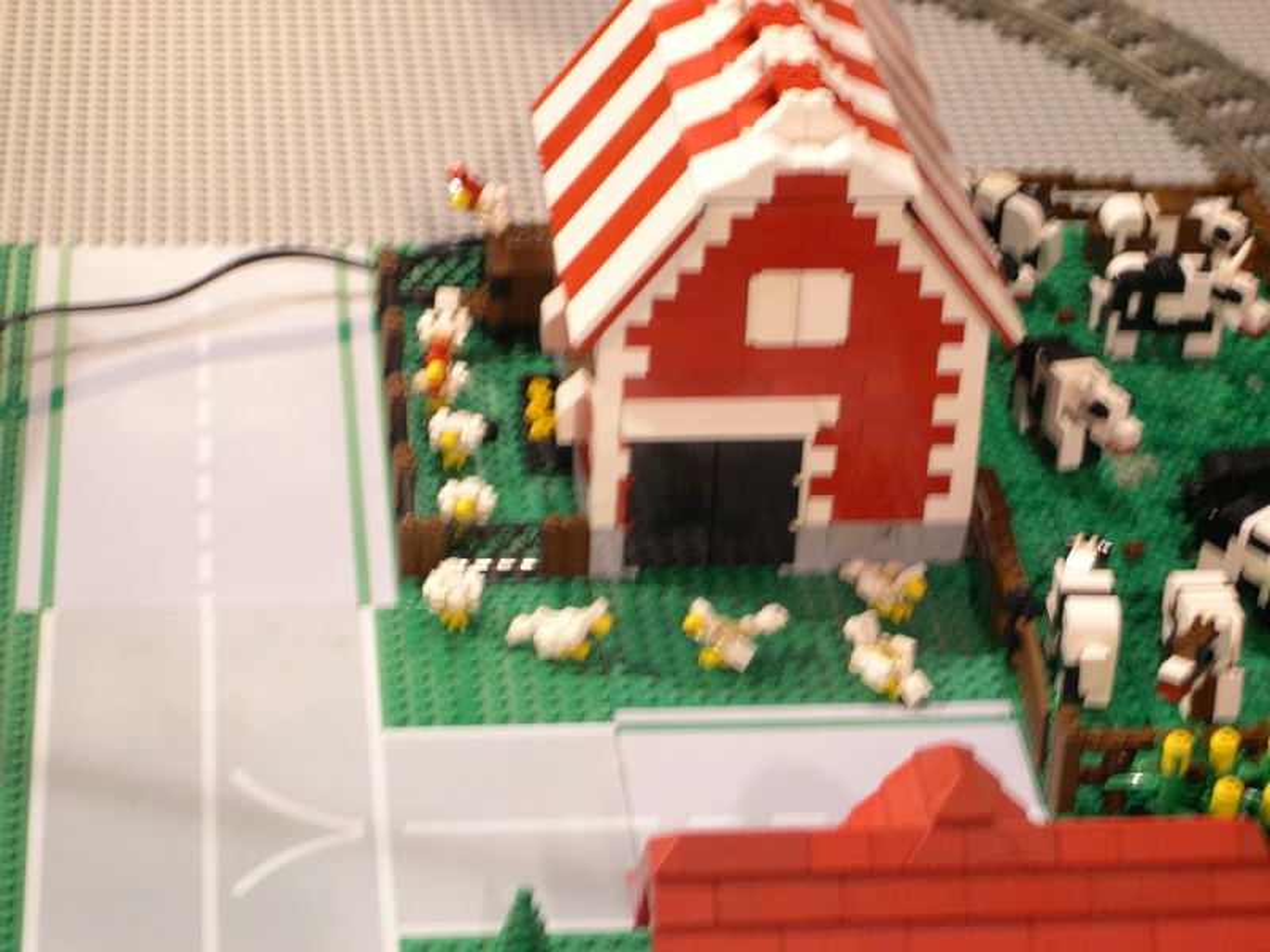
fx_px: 4182
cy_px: 476
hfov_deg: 17.3
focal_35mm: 114
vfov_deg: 13.0
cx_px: 635
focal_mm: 24
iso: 400
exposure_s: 1/8.7
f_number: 4.9
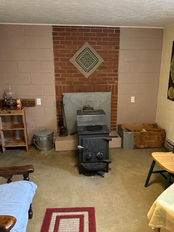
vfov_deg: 61.7
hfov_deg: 48.1
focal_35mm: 29
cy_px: 116
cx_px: 98
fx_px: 195
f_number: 1.78
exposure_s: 1/60
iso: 640
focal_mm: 6.86
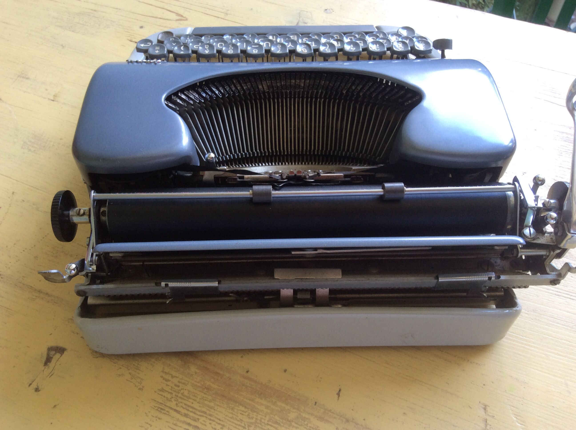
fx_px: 532
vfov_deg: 44.1
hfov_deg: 56.9
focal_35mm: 32
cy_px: 215
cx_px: 288
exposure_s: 1/25
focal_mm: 3.3
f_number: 2.4
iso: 50
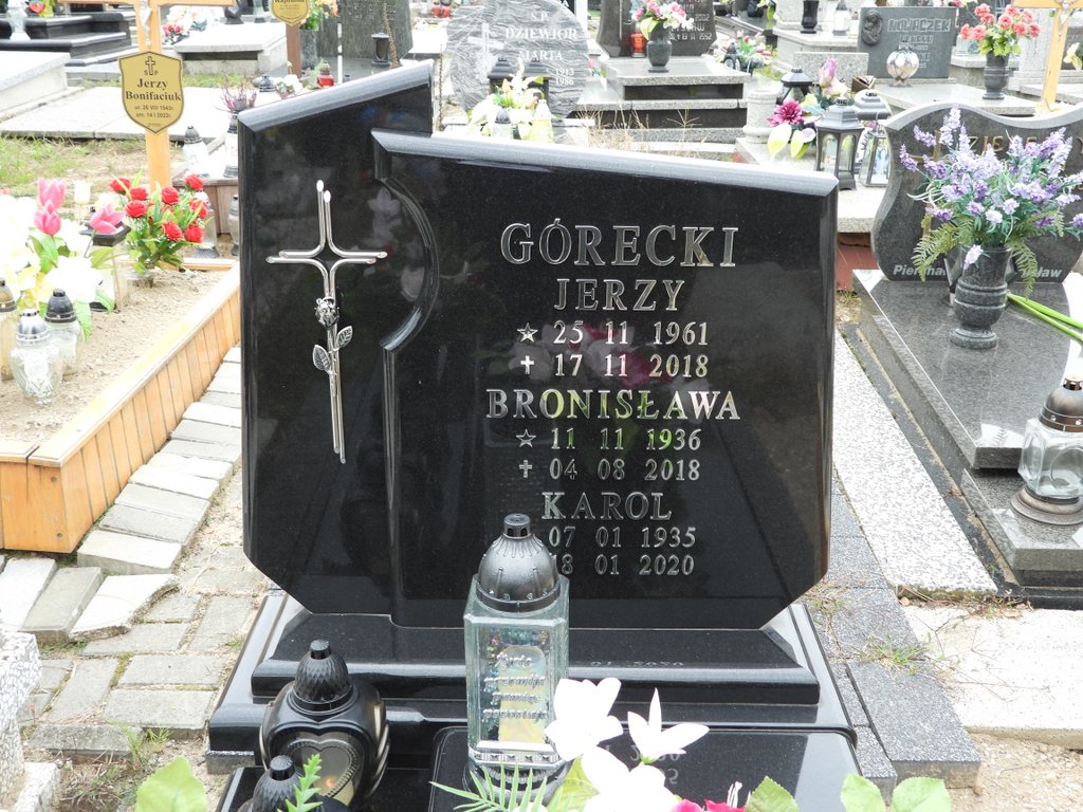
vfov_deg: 40.7
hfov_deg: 52.6
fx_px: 1095
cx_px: 542
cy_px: 406
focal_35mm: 35
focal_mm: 6.3
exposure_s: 1/100
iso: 100
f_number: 3.2
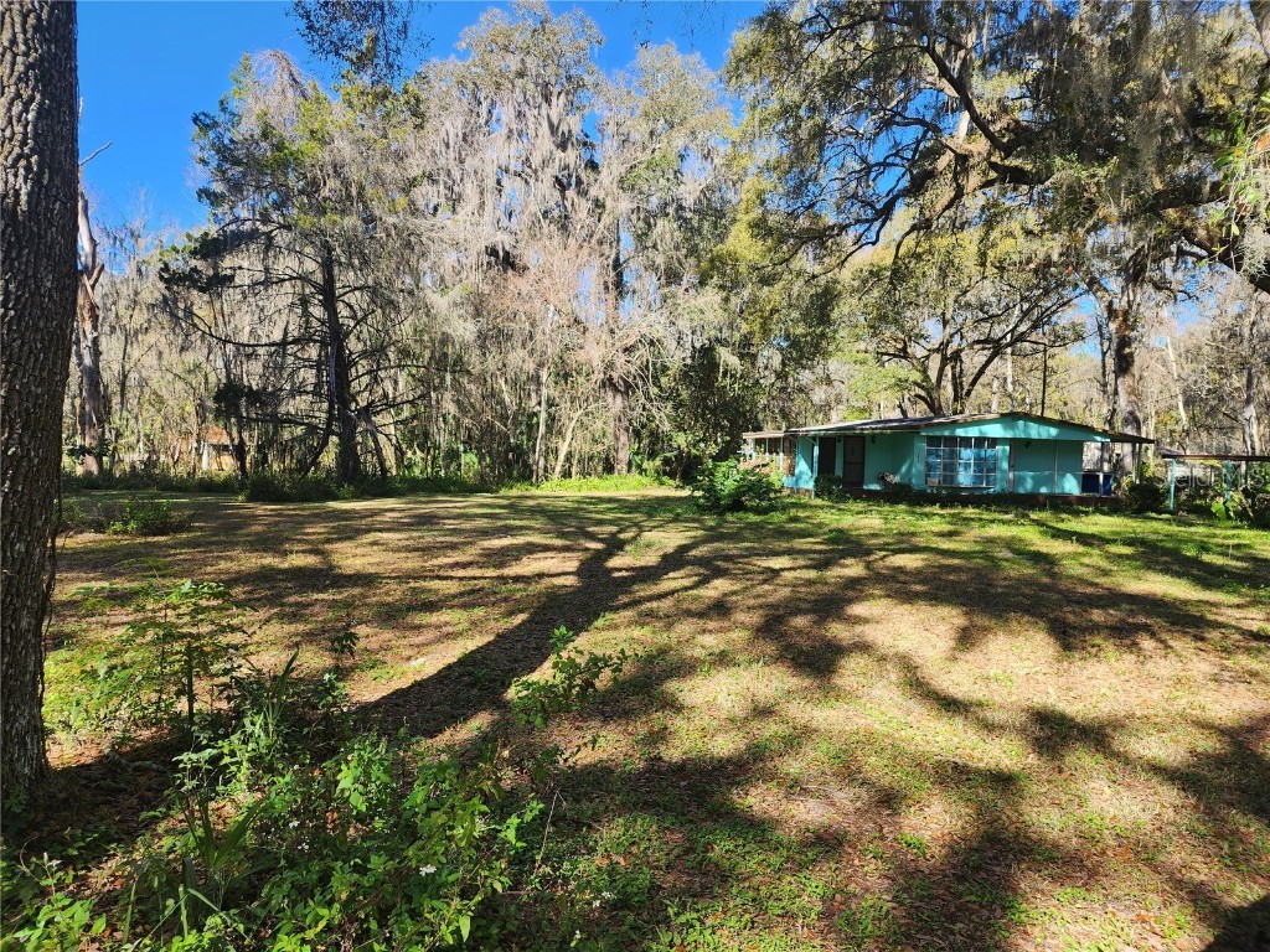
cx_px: 635
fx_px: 844
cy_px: 476
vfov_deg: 58.9
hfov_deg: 73.9
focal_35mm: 23
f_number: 1.8
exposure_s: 1/305
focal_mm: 6.4
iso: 12
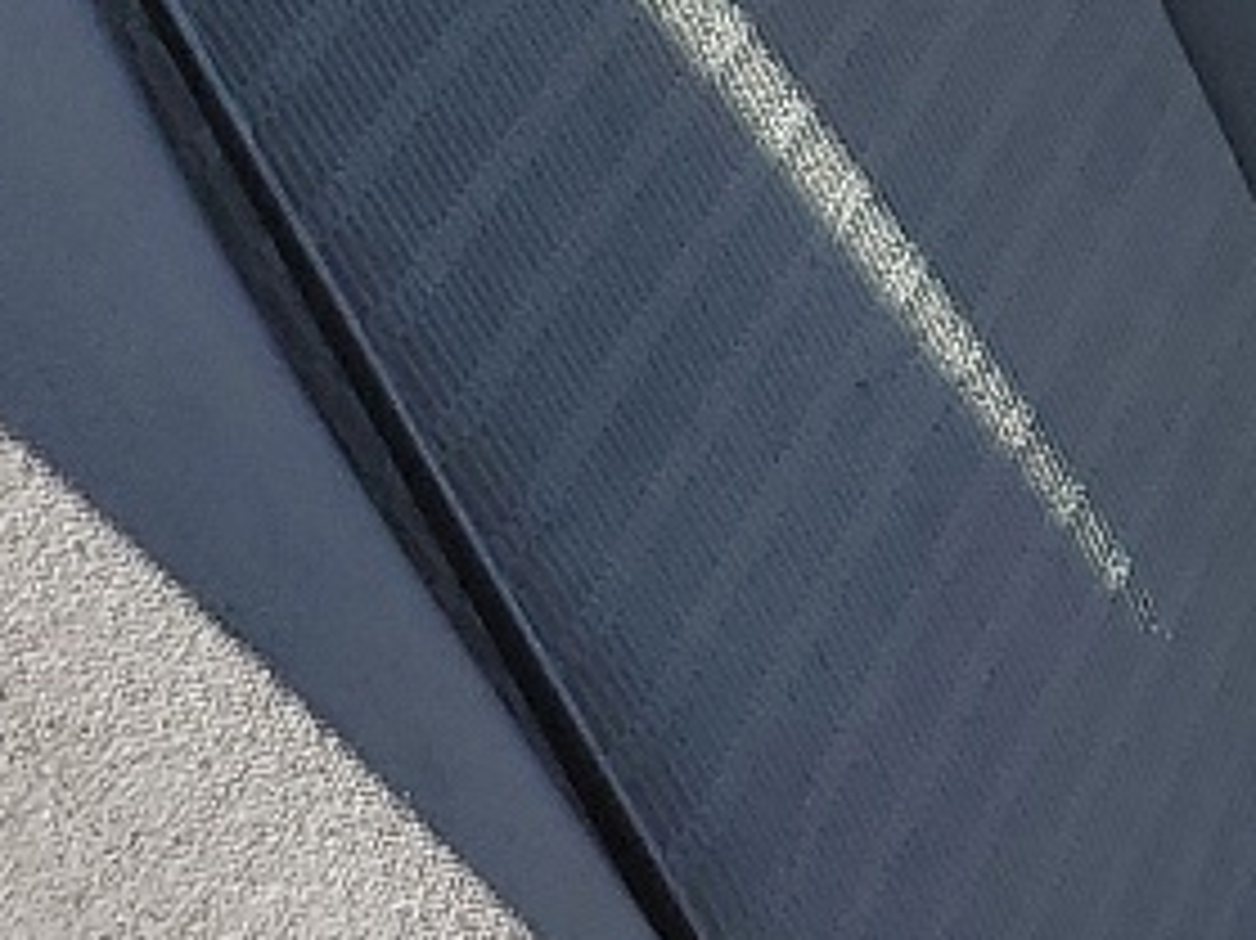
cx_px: 2526
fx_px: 5404
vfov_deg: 9.9
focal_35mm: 149
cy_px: 0
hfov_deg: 11.8
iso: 50
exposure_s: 1/1000
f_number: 1.5
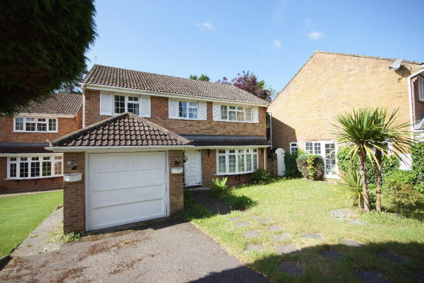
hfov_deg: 100.4
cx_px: 212
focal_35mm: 15
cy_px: 142
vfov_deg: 77.4
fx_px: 177
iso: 100
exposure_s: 1/160
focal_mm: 10
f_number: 6.3
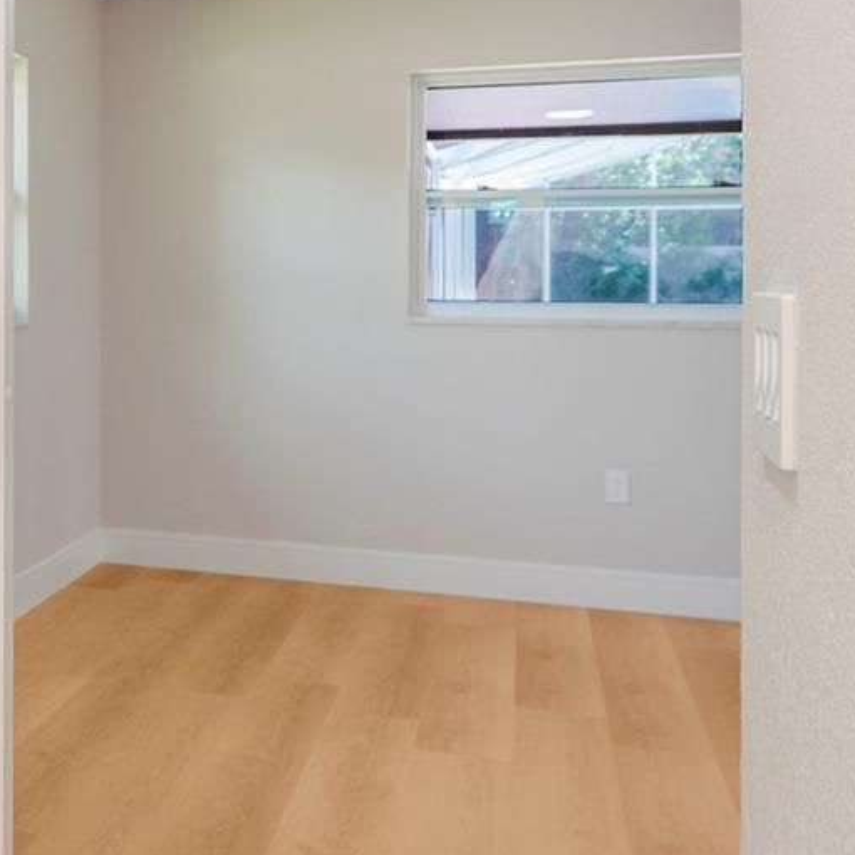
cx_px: -226
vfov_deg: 35.1
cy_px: 304
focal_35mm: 48
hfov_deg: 29.3
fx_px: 1341
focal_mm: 12
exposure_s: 1/40
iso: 100
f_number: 2.2
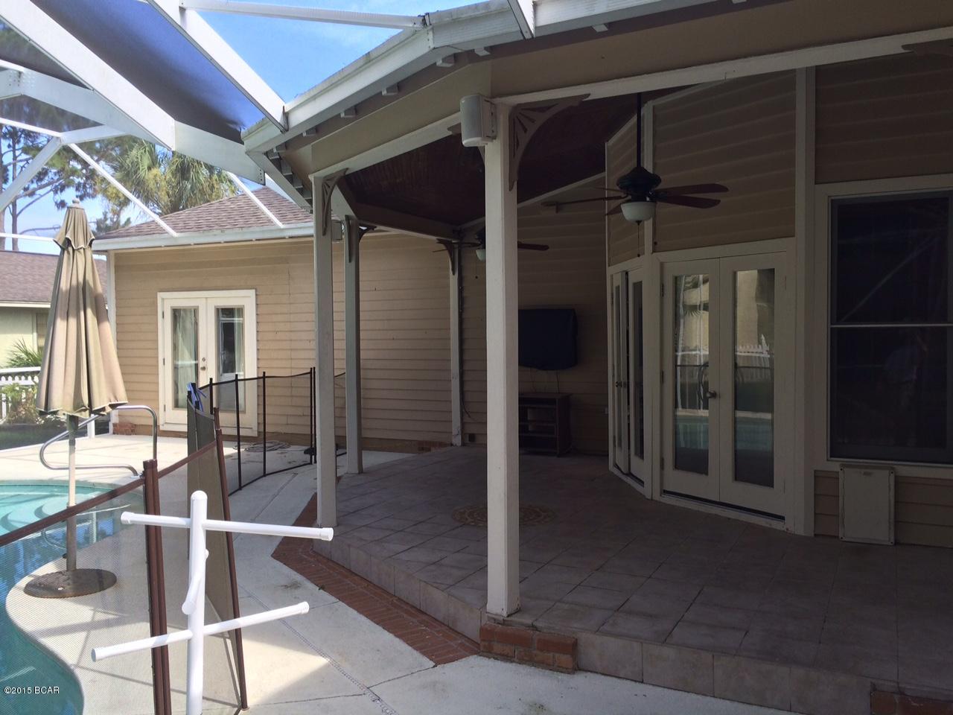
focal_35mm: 29
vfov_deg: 48.2
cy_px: 358
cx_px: 476
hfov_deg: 61.7
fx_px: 798
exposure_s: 1/477
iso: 32
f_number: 2.2
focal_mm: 4.15
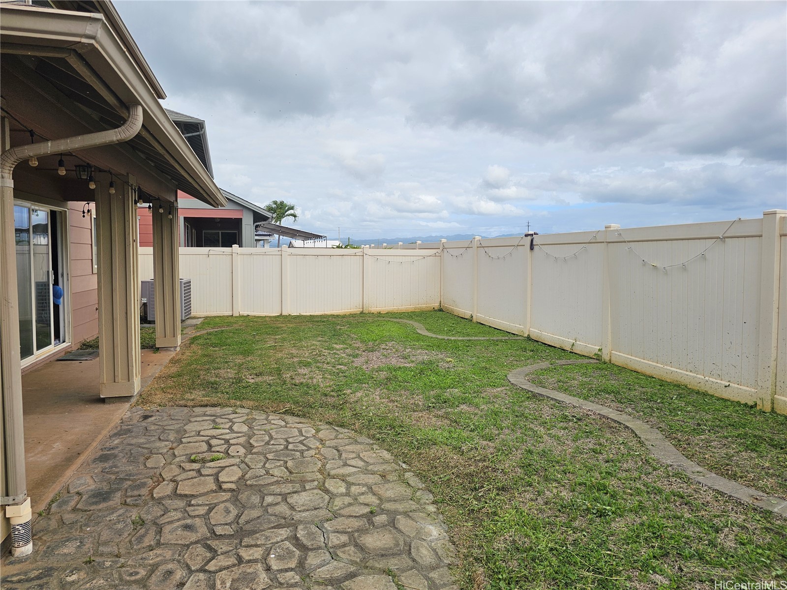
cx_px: 394
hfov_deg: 73.9
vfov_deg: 58.9
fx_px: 523
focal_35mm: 23
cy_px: 295
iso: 10
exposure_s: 1/1120
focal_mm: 6.3
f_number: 1.7
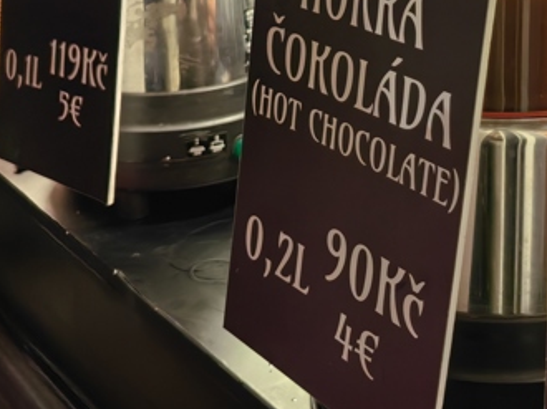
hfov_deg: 28.8
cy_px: 7
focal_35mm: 67
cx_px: 375
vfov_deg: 21.2
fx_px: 1058
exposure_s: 1/50
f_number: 1.4
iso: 100
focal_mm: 5.75
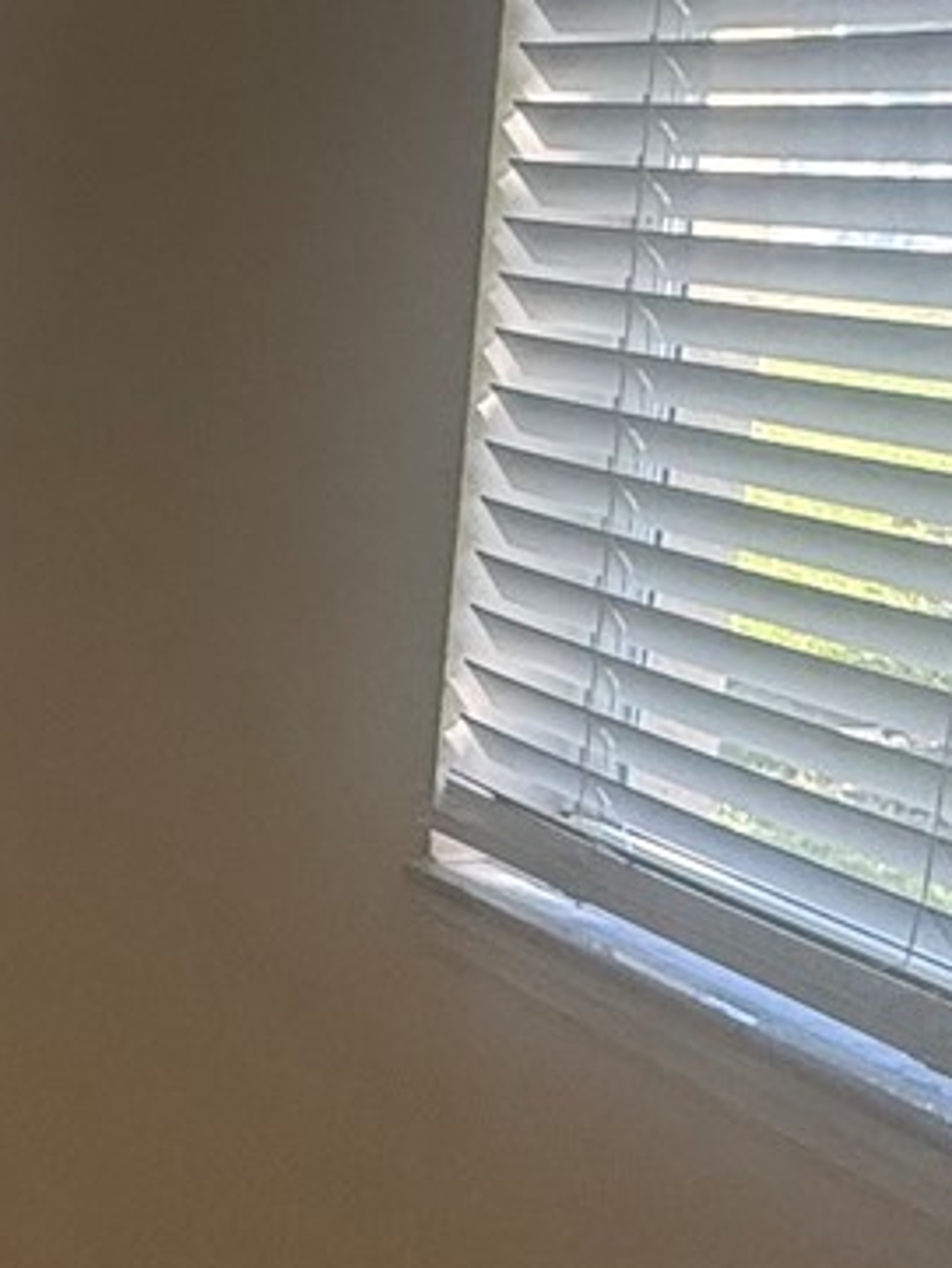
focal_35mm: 62
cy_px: 421
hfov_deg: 16.6
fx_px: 2272
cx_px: -1050
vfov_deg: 30.9
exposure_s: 1/99
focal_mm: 2.22
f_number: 2.2
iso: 200
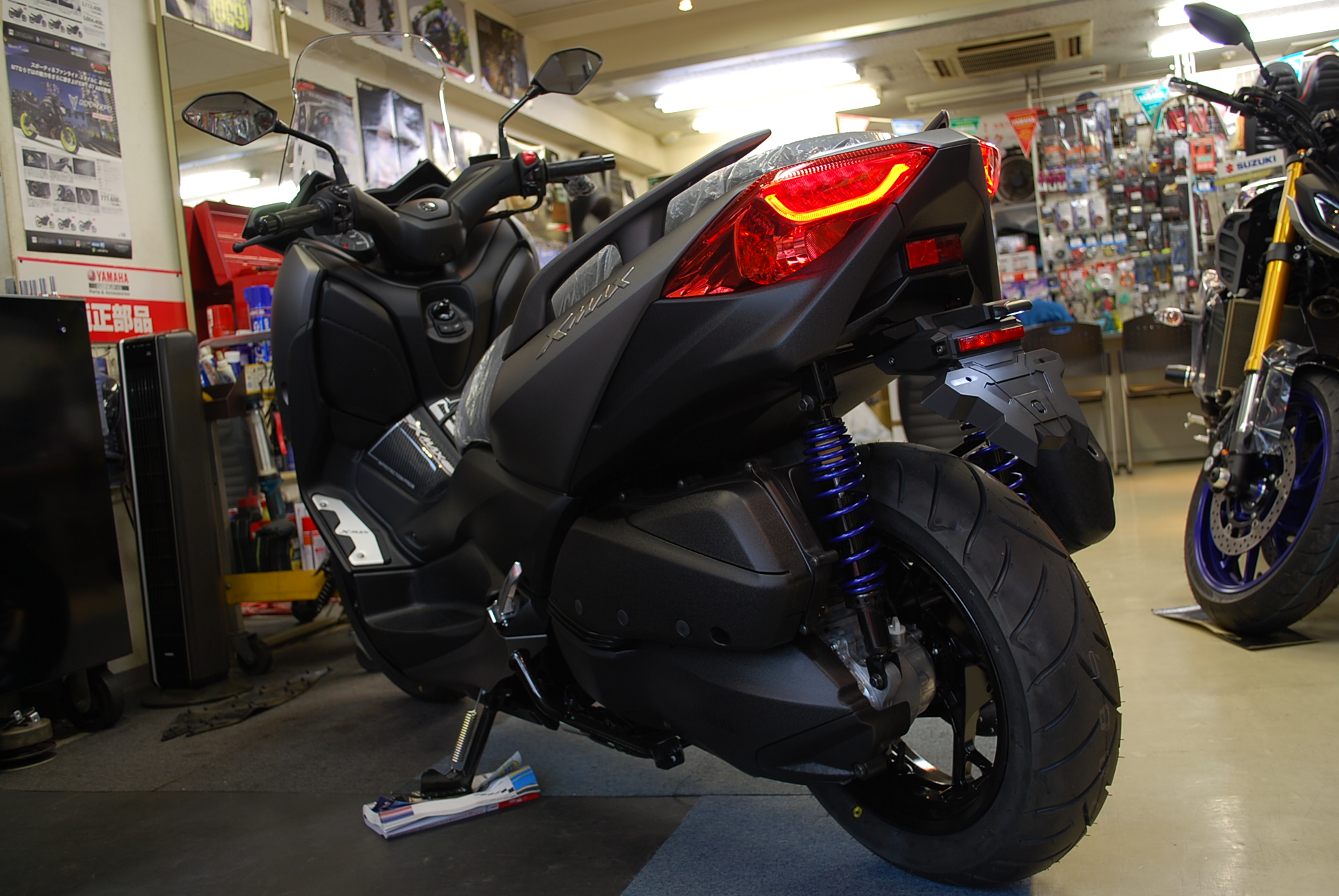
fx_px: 1229
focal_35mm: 33
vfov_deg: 40.1
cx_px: 670
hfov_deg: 57.2
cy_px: 448
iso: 100
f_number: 4.5
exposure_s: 1/8
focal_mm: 22
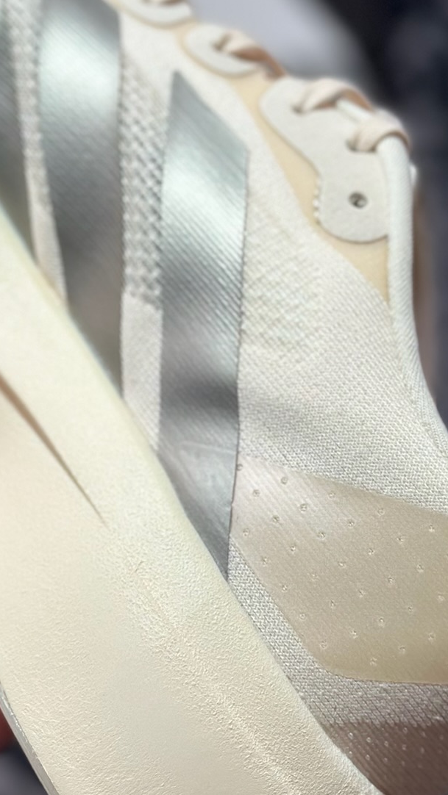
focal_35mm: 99
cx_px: 149
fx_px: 2090
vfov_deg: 21.5
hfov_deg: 12.2
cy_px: 328
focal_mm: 6.86
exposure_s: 1/1120
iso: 80
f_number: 1.78
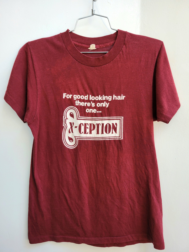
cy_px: 126
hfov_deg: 53.1
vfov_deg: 67.3
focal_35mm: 26
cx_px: 94
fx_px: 189
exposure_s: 1/120
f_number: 1.8
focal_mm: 5.4
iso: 100
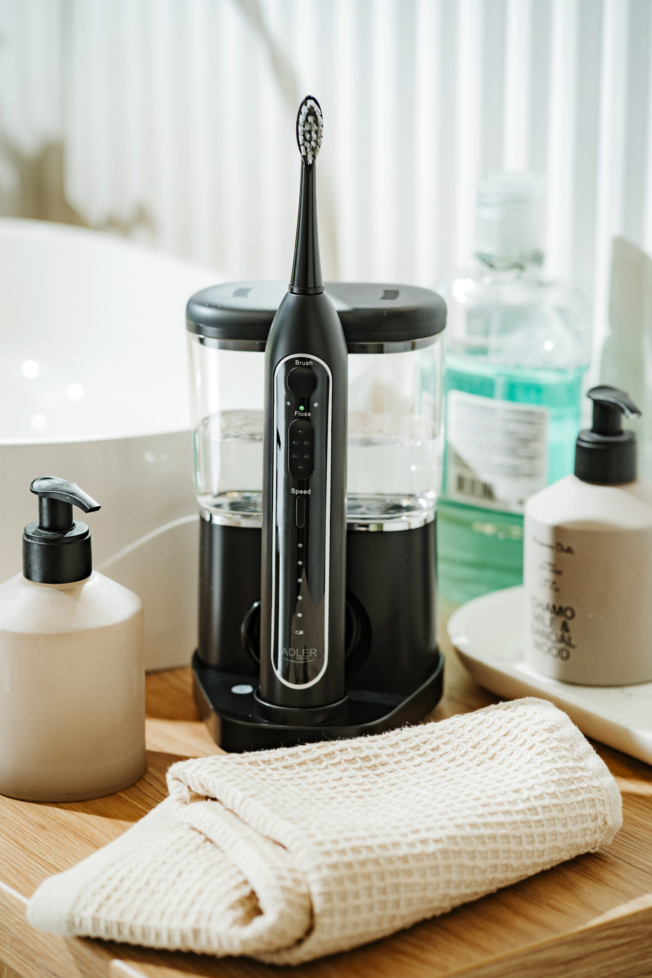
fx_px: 2581
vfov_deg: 21.5
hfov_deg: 14.4
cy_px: 514
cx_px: 297
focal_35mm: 95
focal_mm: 85
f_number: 4
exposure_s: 1/50
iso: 200
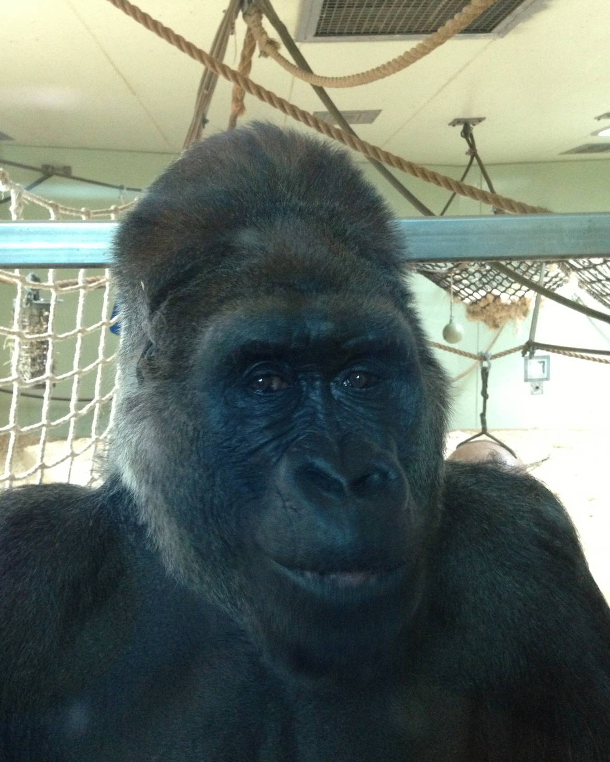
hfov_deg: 42.2
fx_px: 790
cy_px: 402
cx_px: 308
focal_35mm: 35
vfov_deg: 51.5
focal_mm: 4.13
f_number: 2.4
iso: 400
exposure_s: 1/20
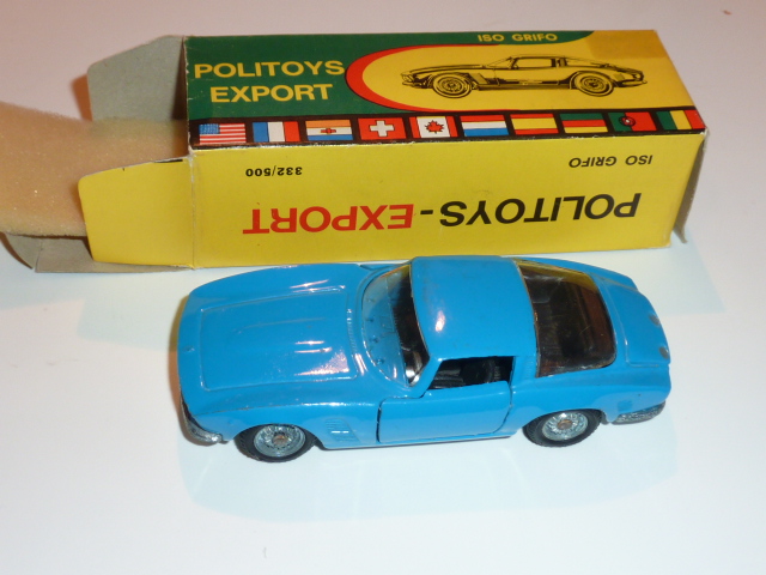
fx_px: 1217
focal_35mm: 55
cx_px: 383
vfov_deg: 26.6
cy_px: 288
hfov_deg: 34.9
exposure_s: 1/30
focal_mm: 5
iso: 100
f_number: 3.4
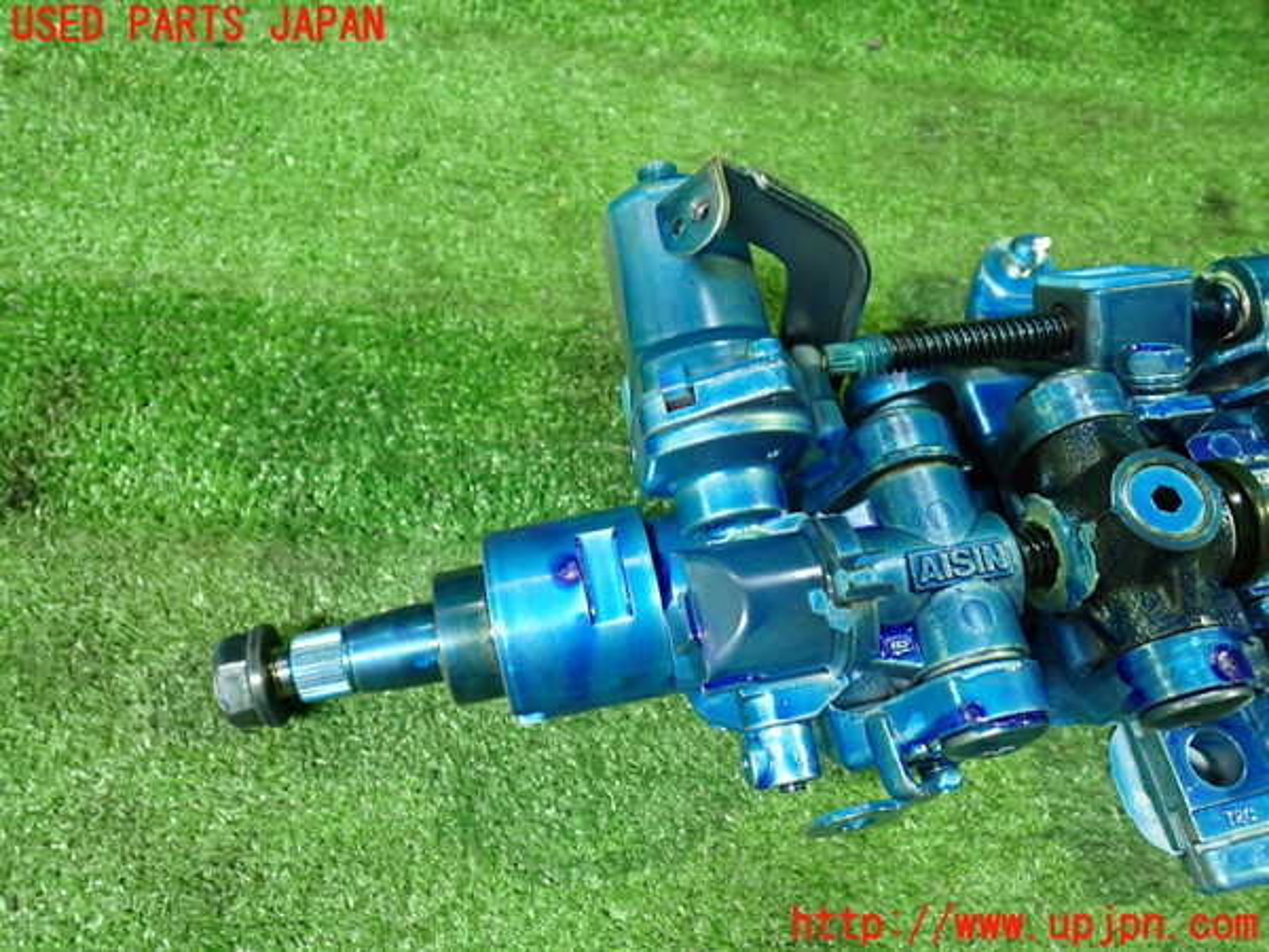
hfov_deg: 60.0
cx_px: 634
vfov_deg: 46.8
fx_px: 1100
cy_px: 476
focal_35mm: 30
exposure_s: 1/30
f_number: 2.3
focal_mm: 5.4
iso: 400
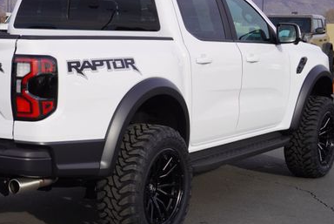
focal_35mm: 80
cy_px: 126
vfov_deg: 17.1
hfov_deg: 25.0
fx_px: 743
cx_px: 80
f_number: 10
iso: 100
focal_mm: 32
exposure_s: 1/125
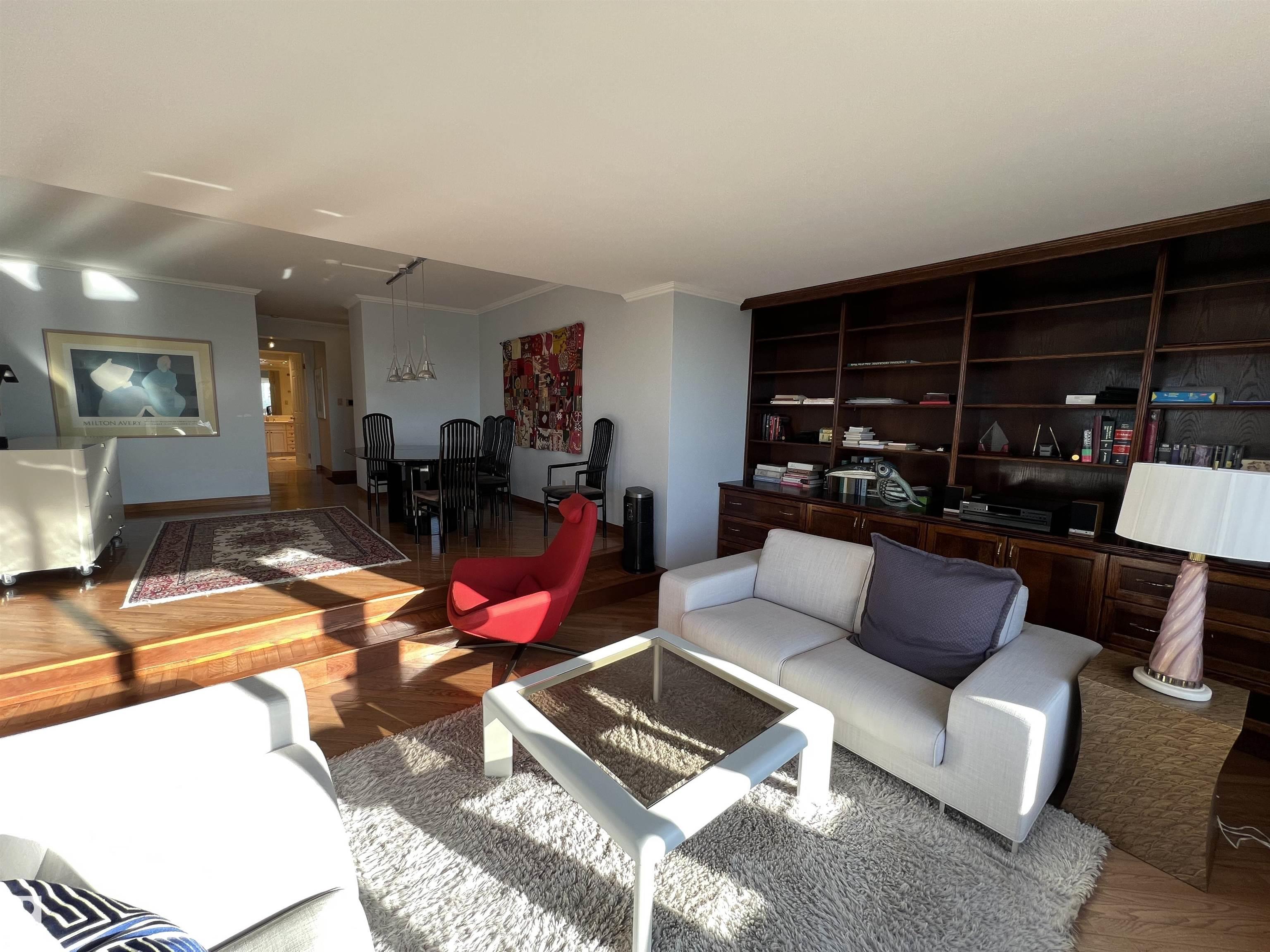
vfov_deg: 89.9
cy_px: 476
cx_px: 635
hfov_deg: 106.2
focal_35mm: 13
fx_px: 477
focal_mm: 1.57
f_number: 1.8
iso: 80
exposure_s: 1/99
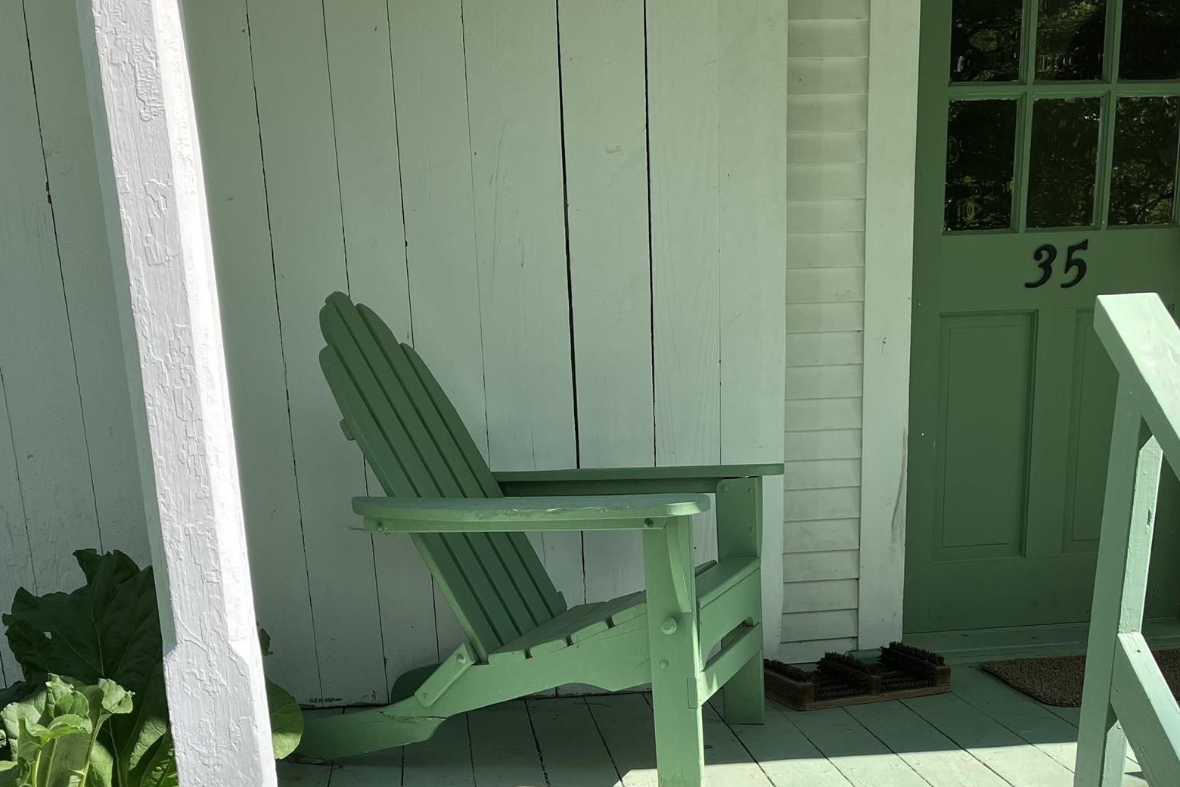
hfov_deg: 45.4
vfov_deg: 28.5
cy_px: 849
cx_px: 620
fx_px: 1409
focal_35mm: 43
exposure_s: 1/522
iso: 32
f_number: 1.8
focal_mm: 3.99
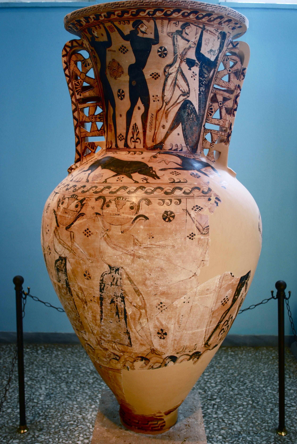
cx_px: 148
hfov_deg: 37.0
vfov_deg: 53.1
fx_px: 444
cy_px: 222
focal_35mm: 36
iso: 200
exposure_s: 1/40
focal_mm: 24
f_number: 4.2
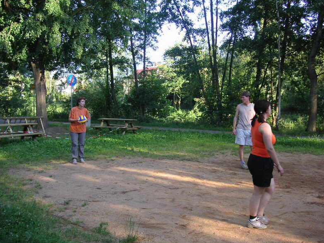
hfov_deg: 49.0
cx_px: 166
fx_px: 356
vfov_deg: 37.7
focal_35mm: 38
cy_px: 120
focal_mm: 6.1
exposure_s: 1/125
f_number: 2.8
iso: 50
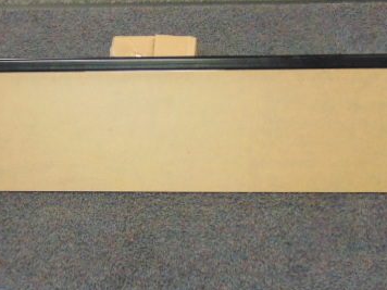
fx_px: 1006
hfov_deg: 21.7
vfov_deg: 16.4
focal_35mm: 90
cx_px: 150
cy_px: 173
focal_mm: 9
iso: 400
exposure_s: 1/25
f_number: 3.5
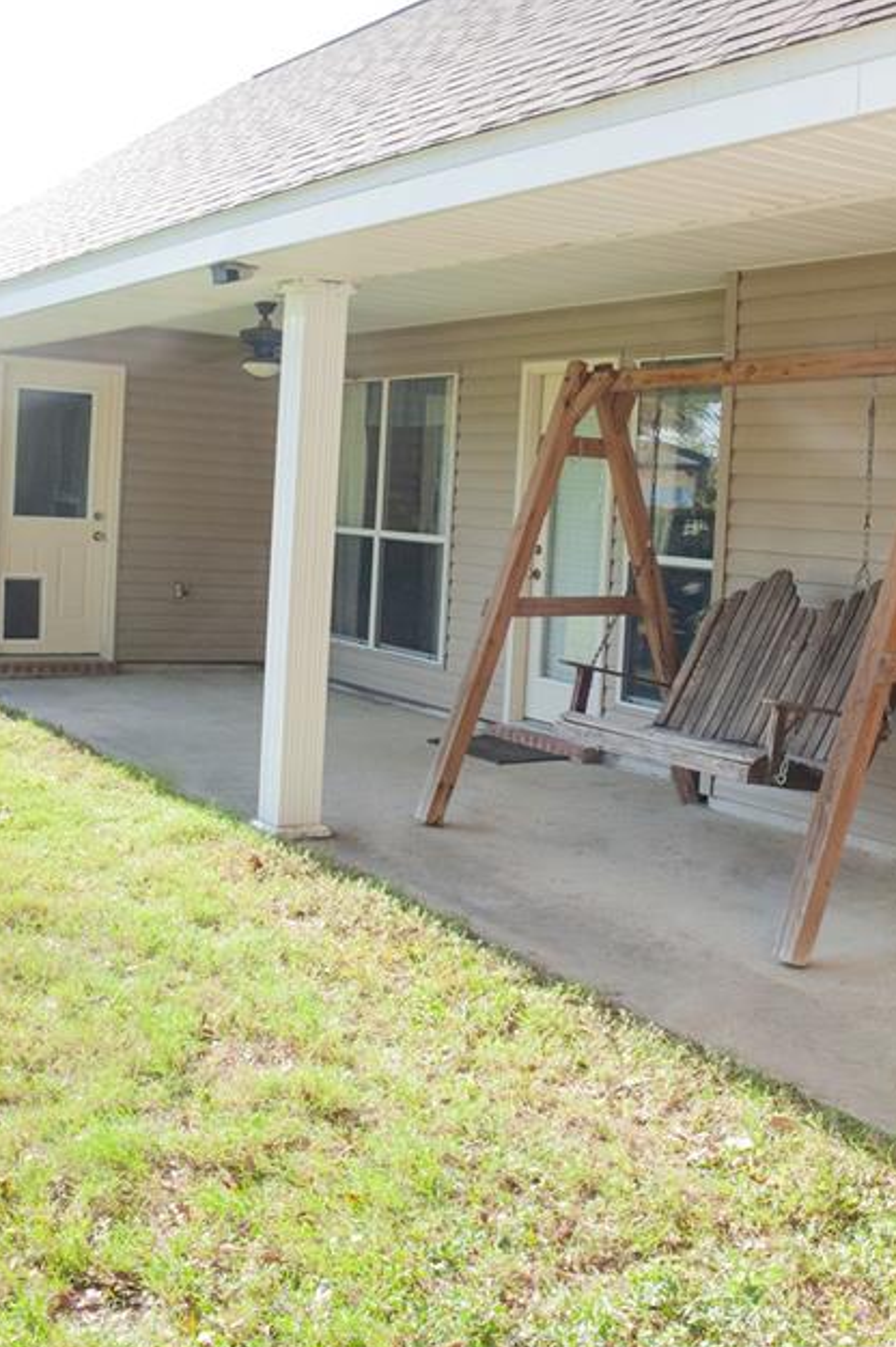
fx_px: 1607
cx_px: 529
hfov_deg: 31.1
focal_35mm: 43
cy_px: 582
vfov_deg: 45.3
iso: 3200
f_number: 13
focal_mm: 35
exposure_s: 1/500
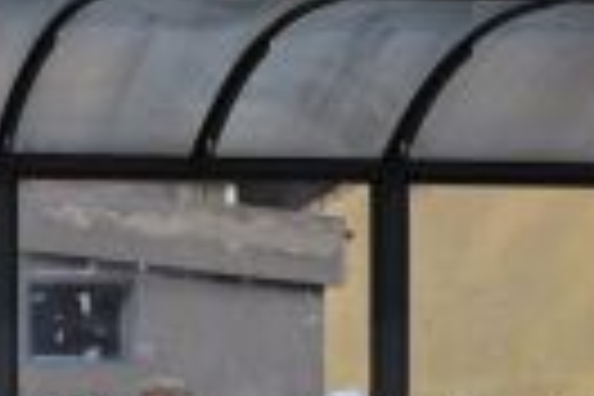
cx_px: -63
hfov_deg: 13.2
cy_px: 382
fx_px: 2524
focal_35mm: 153
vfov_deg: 8.9
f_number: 11
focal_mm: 30
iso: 400
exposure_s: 1/320
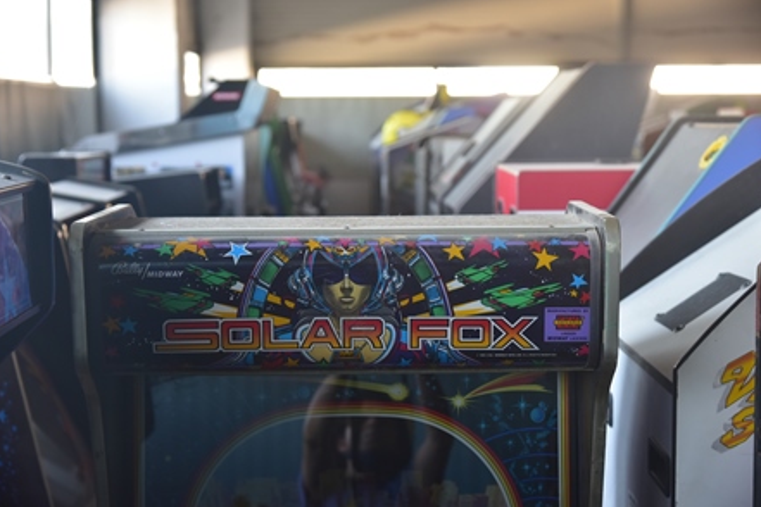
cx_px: 381
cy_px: 254
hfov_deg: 30.1
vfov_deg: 20.3
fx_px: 1416
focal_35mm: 67
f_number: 5
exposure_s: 1/40
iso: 800
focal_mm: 66
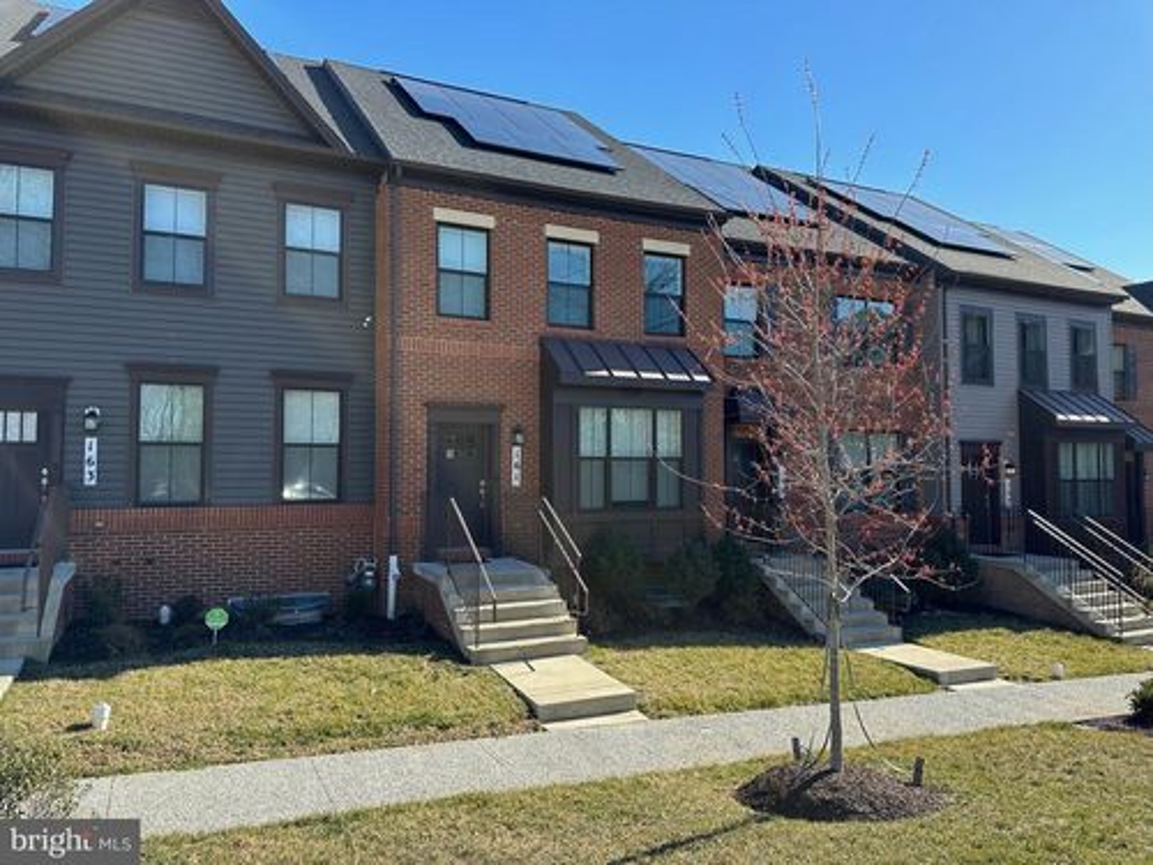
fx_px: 799
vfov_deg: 56.8
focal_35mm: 24
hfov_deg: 71.6
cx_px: 576
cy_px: 432
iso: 80
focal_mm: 6.86
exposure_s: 1/1613
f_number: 1.78
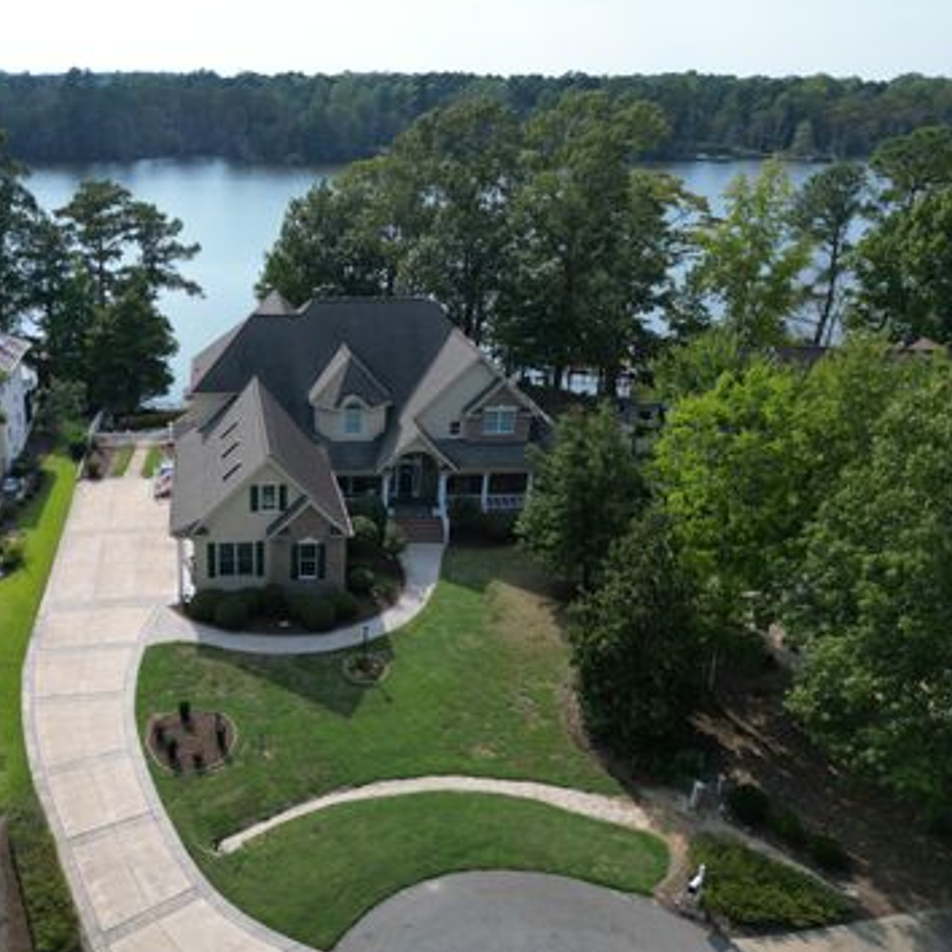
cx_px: 293
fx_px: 933
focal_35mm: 30
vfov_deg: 54.0
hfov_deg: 52.7
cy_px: 464
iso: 100
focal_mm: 6.72
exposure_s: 1/2500
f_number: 1.7
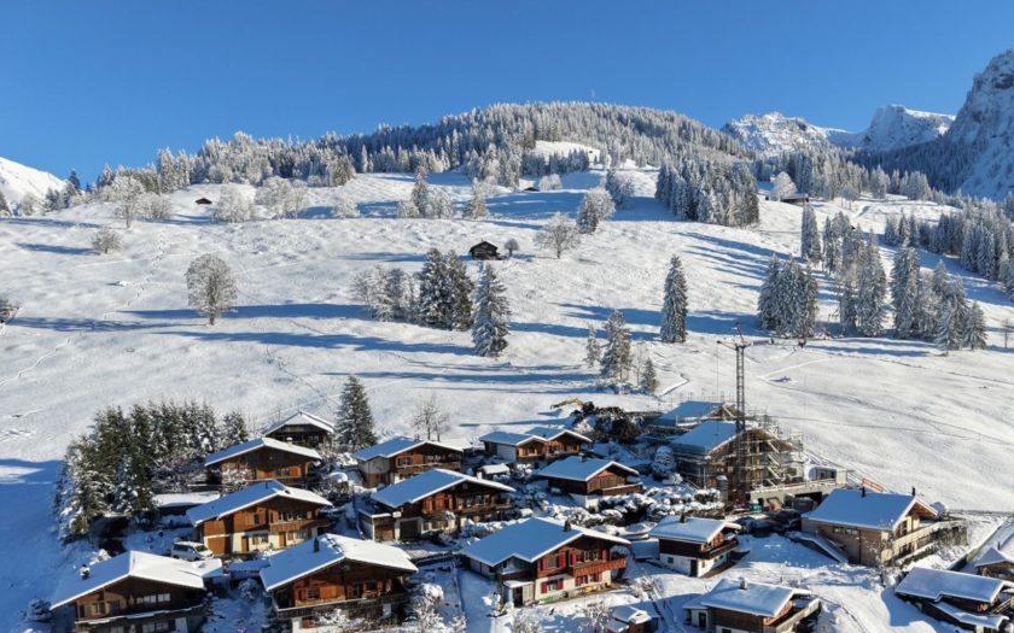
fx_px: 857
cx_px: 616
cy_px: 424
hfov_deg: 60.6
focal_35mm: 31
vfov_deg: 40.1
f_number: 1.8
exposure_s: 1/2500
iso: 100
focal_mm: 8.67
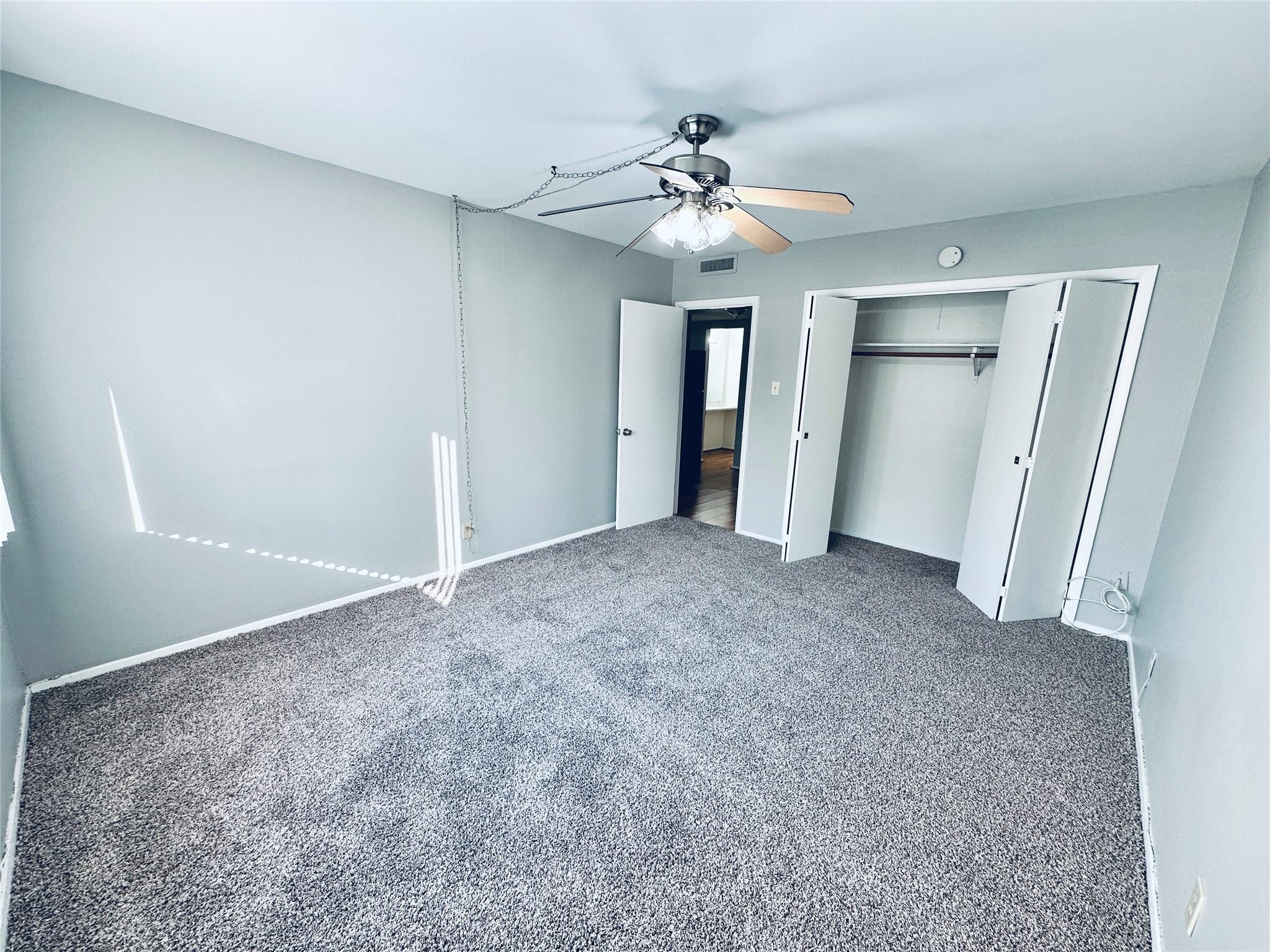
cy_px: 476
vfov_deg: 85.7
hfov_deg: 102.1
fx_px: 514
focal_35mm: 14
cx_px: 635
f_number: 2.2
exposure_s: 1/120
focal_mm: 2.22
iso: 80
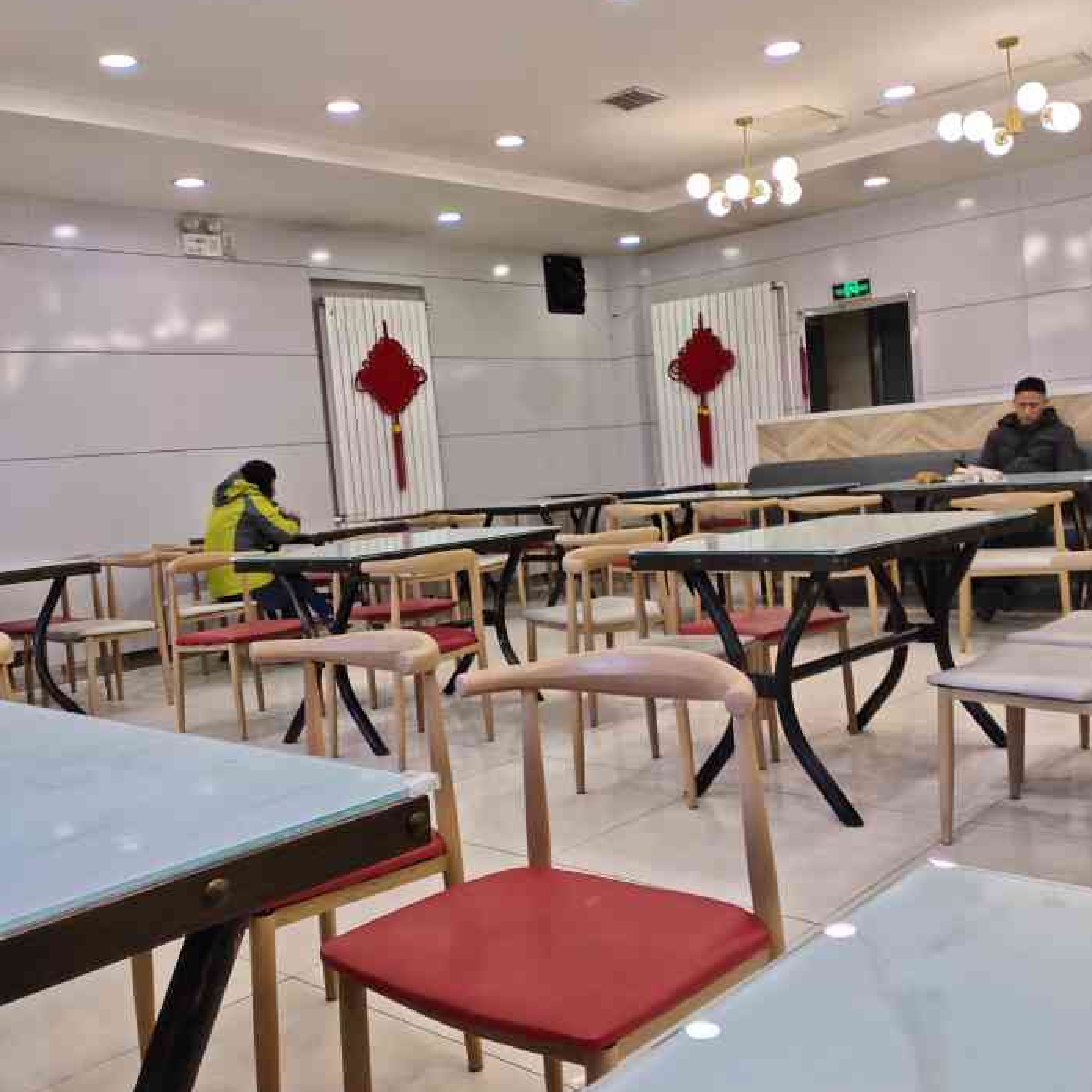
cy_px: 536
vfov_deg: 51.1
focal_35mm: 32
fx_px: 1142
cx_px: 548
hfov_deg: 51.1
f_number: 1.78
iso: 303
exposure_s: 1/50
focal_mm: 4.05
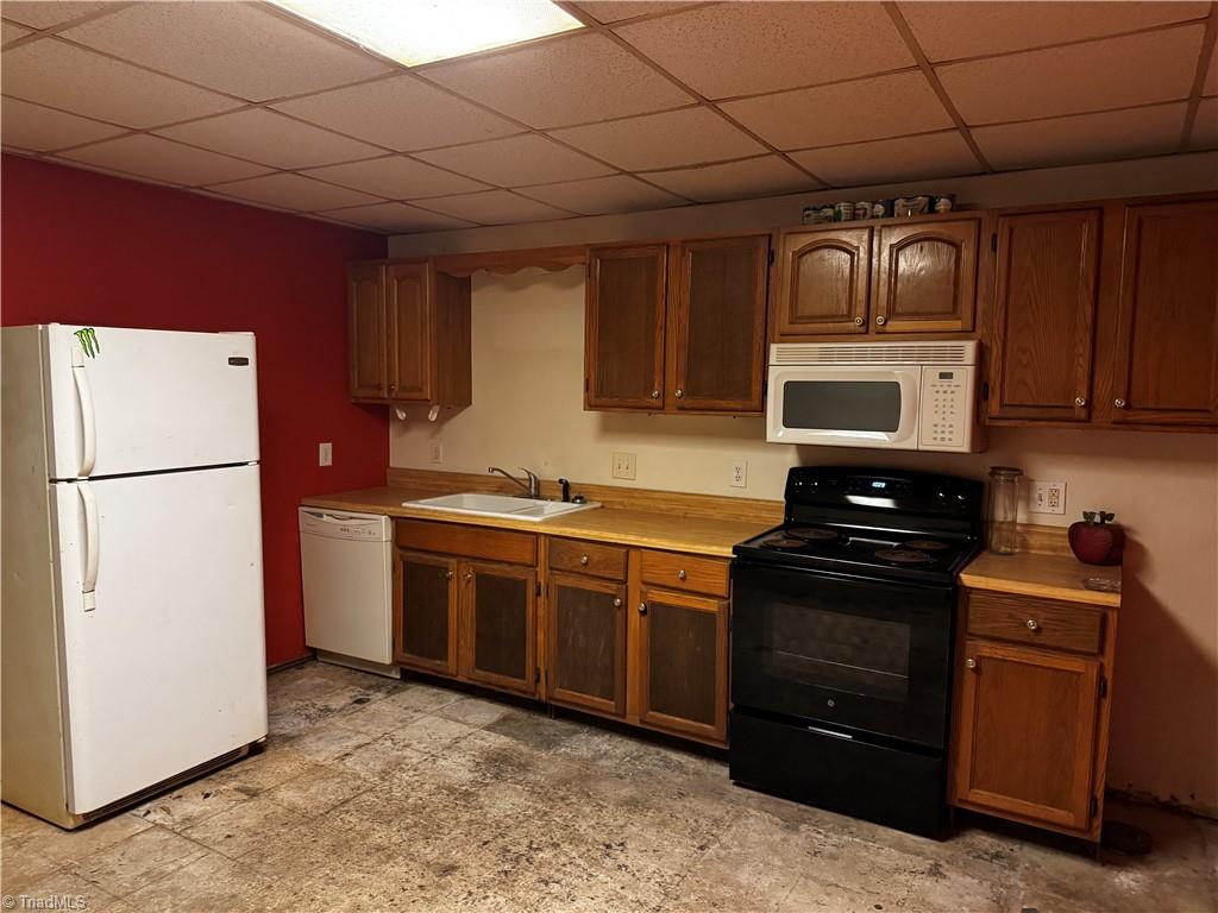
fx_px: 844
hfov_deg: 71.6
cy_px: 456
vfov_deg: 56.8
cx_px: 609
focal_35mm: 24
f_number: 1.78
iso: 1000
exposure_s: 1/40
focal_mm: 6.76
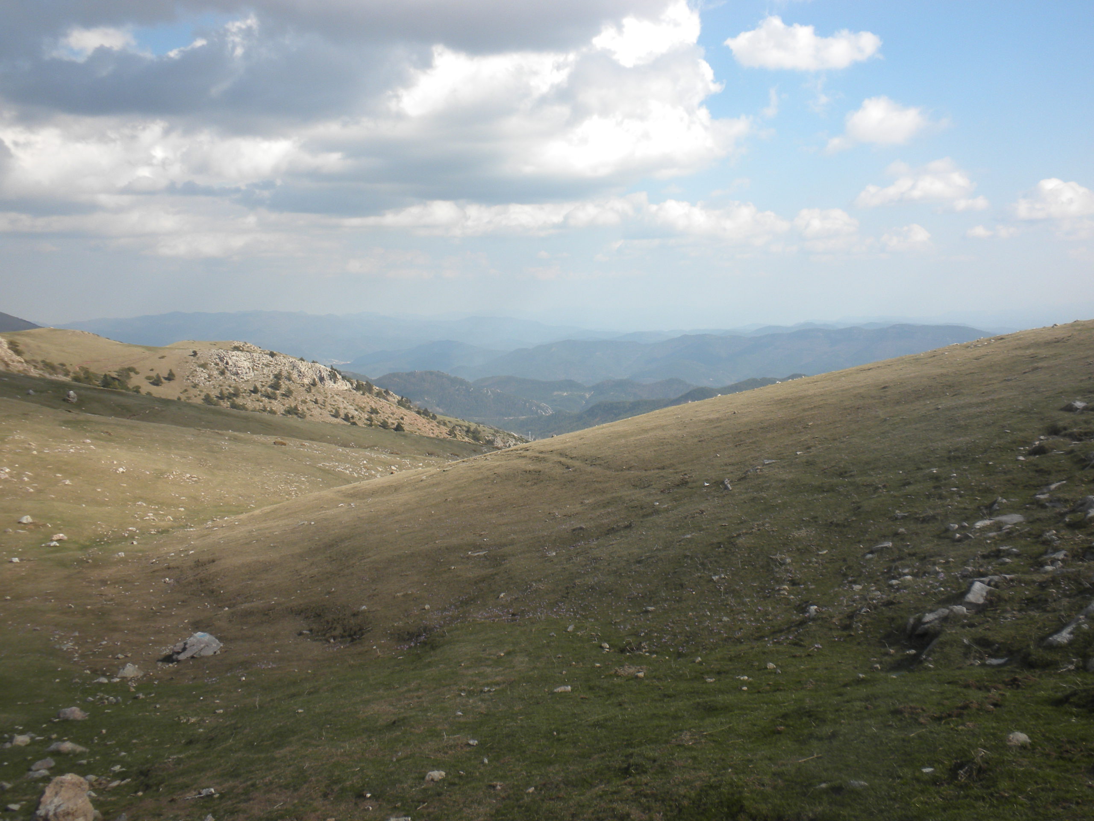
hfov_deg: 50.1
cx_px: 547
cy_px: 410
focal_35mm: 37
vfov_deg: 38.7
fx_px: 1169
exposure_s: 1/90.2
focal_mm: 6.6
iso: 64
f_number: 10
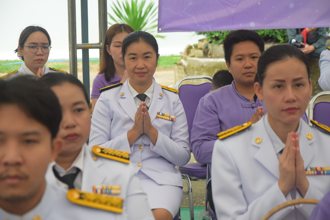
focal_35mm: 112
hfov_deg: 18.2
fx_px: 1031
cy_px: 110
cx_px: 165
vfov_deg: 12.2
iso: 2000
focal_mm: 75
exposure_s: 1/640
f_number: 6.3
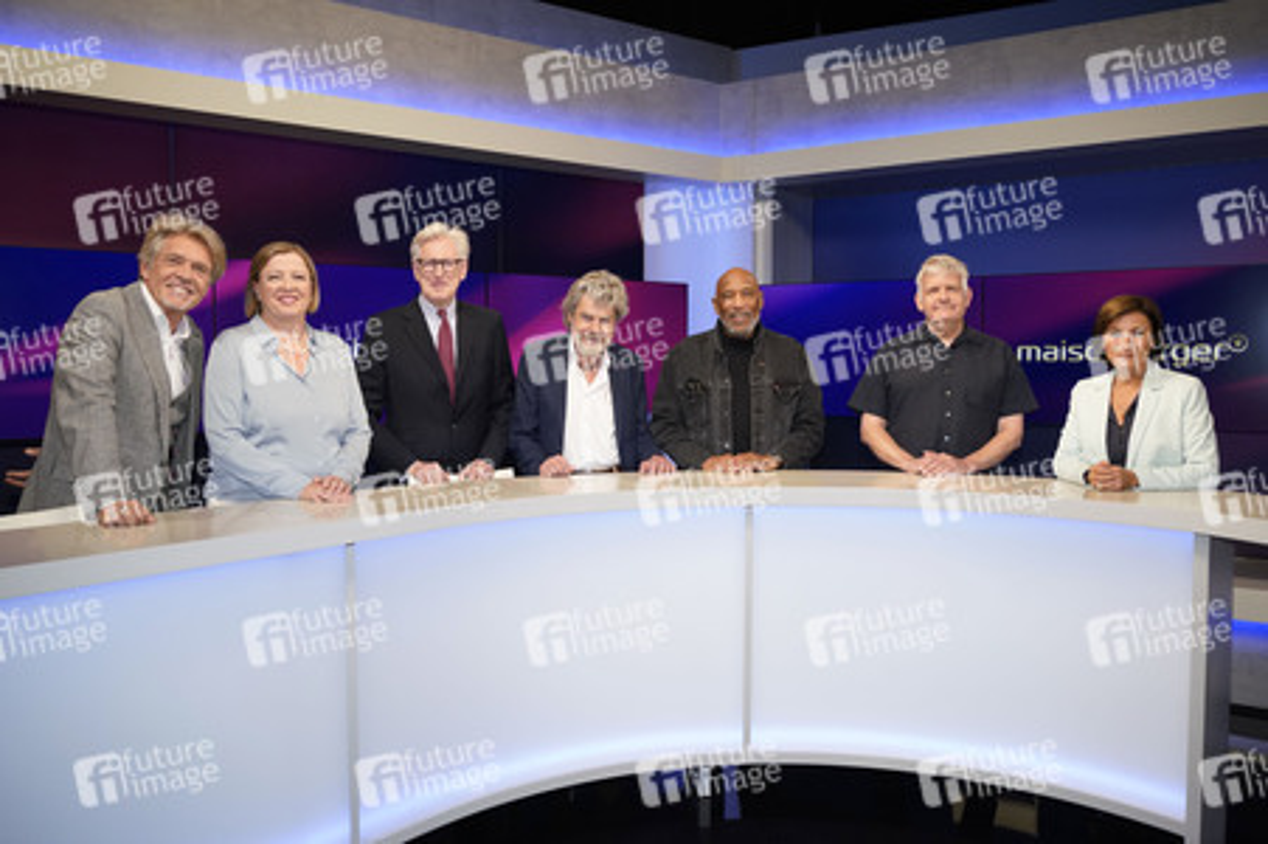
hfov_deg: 65.5
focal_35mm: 28
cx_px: 634
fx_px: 985
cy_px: 422
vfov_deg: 46.3
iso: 2000
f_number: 5.6
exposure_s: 1/125
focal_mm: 28
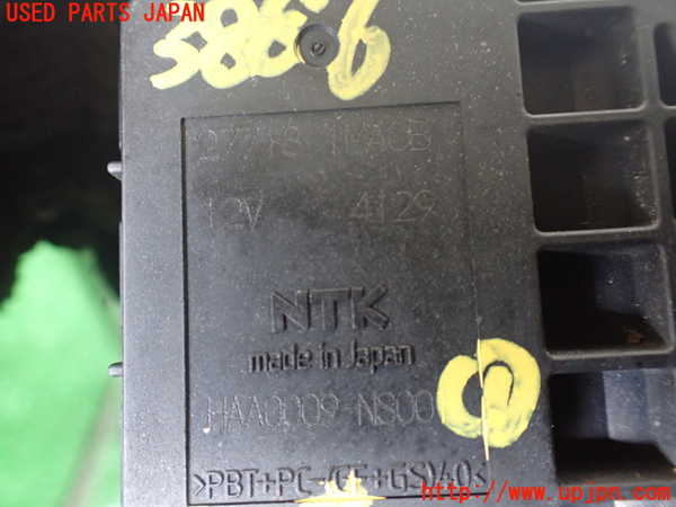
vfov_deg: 46.8
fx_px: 586
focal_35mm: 30
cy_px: 254
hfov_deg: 60.0
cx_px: 338
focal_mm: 5.4
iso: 800
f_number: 2.3
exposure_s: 1/80
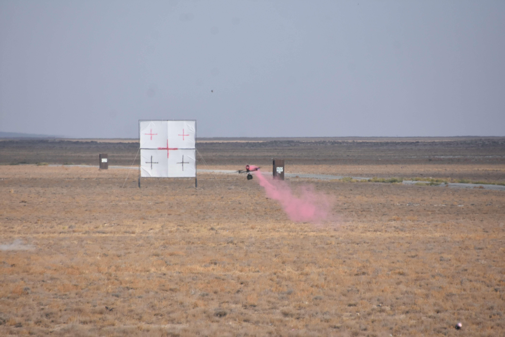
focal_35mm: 450
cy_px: 168
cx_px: 252
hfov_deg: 4.6
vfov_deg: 3.1
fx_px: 6312
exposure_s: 1/3200
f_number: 5.6
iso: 800
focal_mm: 300
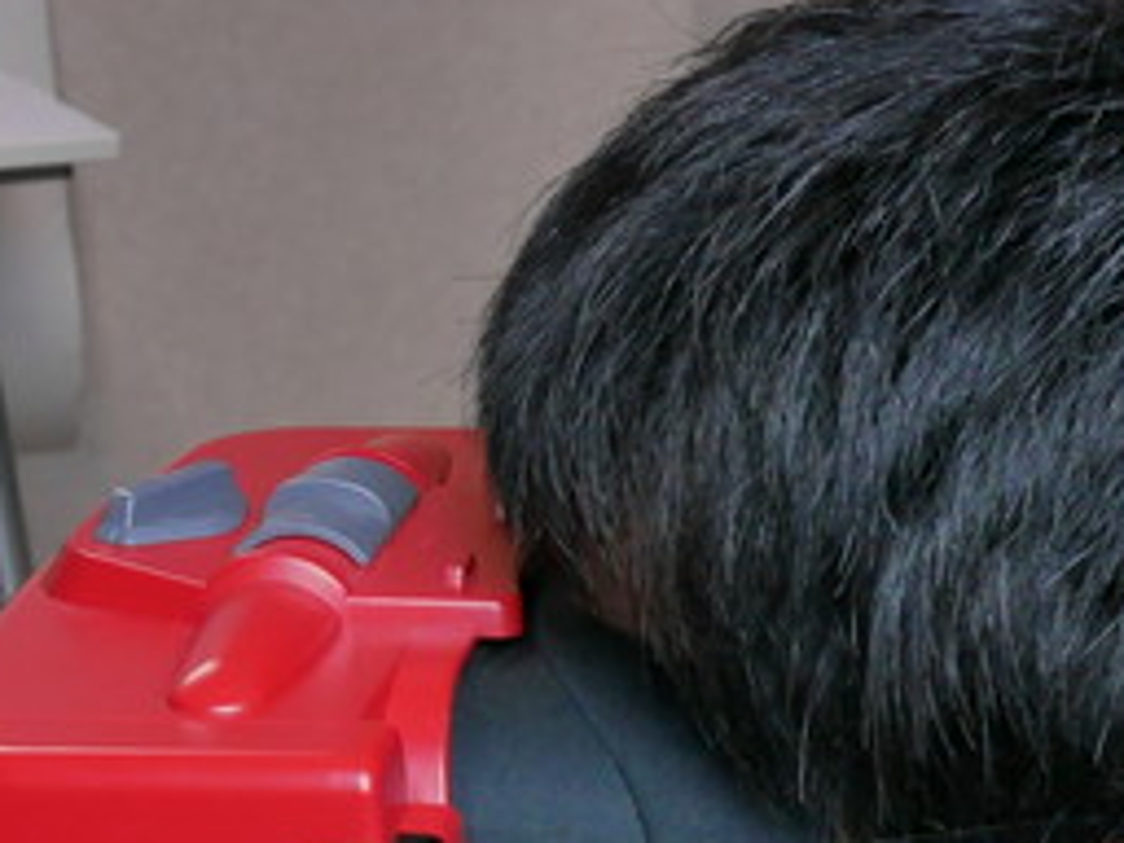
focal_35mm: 125
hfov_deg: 15.7
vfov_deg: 11.4
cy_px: 1232
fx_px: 4059
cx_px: 839
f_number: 8
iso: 800
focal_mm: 20
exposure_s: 1/60
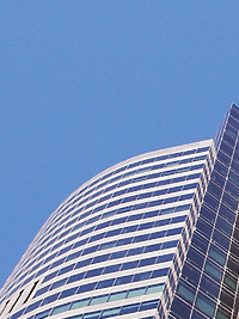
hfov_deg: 11.9
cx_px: 300
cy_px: 349
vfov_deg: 15.8
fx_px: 1121
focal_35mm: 122
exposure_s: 1/250
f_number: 8
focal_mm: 25
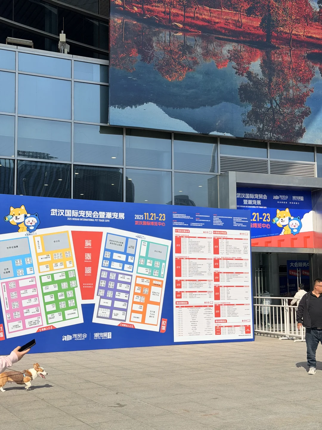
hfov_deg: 30.3
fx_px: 595
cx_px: 161
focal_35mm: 48
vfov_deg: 39.7
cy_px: 215
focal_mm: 6.76
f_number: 1.78
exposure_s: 1/7143
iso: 64
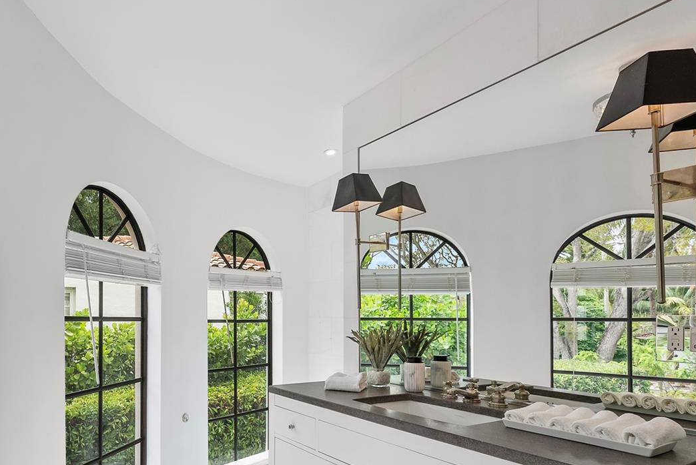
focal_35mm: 23
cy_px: 314
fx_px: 445
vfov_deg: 54.0
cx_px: 239
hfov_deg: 74.0
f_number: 8
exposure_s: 1/60
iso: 250
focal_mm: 15
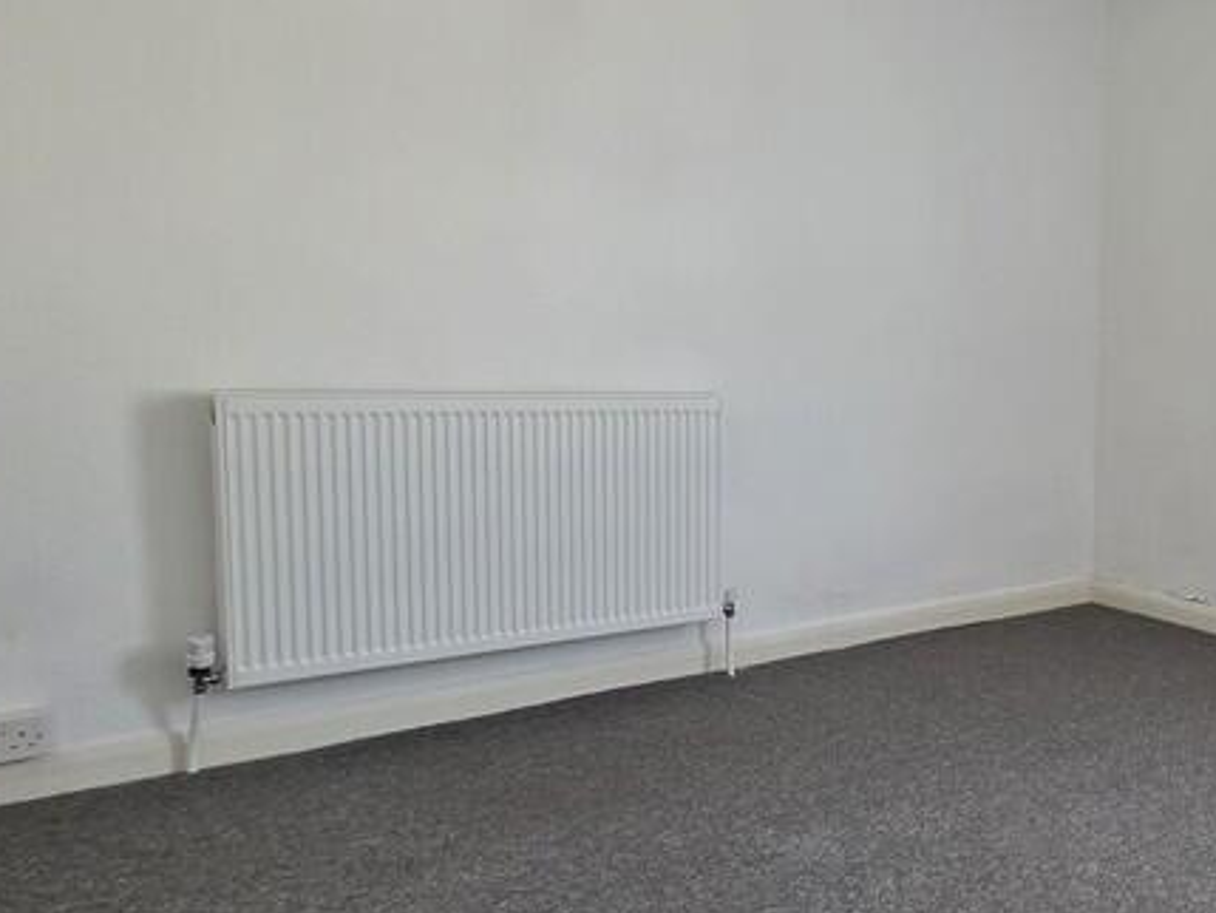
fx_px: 1089
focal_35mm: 31
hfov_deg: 46.4
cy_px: 471
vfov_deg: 45.5
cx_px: 1276
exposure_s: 1/120
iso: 200
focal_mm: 2.2
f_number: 1.9
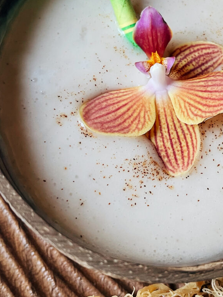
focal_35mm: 52
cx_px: 157
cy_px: 126
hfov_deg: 27.8
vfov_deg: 36.7
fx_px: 447
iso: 200
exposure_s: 1/60
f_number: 1.6
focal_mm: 5.1
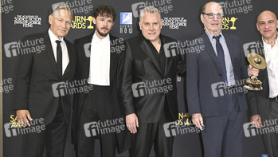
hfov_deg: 41.2
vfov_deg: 23.9
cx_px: 163
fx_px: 369
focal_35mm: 50
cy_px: 108
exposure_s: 1/320
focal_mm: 37
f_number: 5
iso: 2000
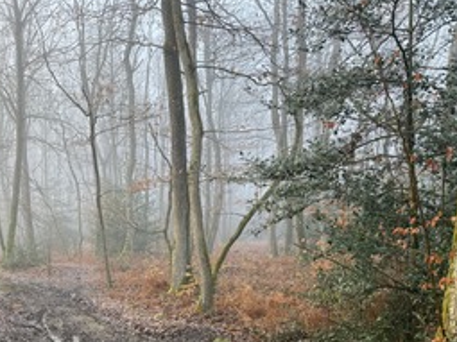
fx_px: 620
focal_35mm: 47
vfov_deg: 29.5
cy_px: 312
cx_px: 77
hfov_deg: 38.6
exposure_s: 1/121
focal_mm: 6.76
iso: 80
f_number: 1.78
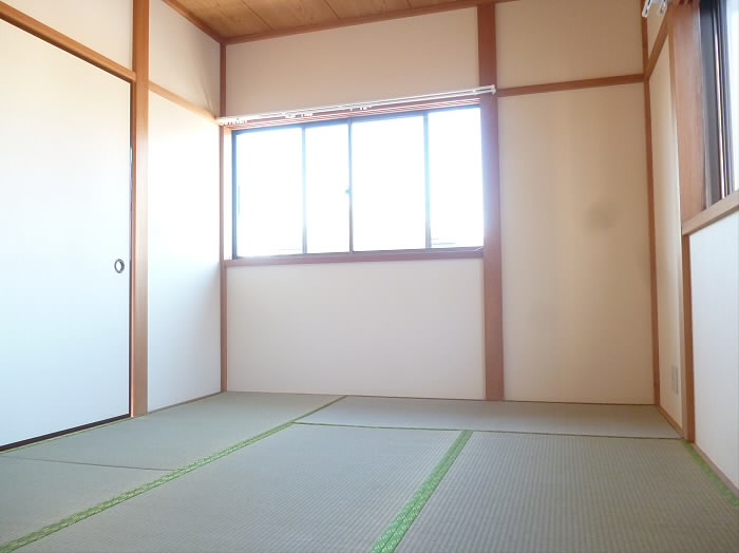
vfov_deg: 49.7
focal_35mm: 28
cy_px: 276
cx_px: 370
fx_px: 597
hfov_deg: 63.5
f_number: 3.1
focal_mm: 5
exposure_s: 1/50
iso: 400
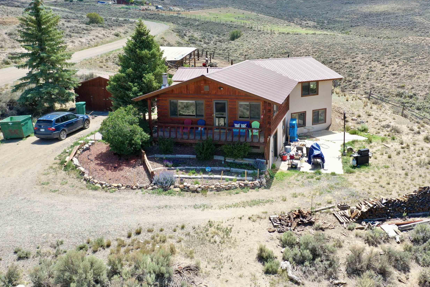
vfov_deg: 37.7
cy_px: 116
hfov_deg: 54.1
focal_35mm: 35
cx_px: 254
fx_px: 418
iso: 100
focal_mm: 10.26
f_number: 4
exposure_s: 1/100
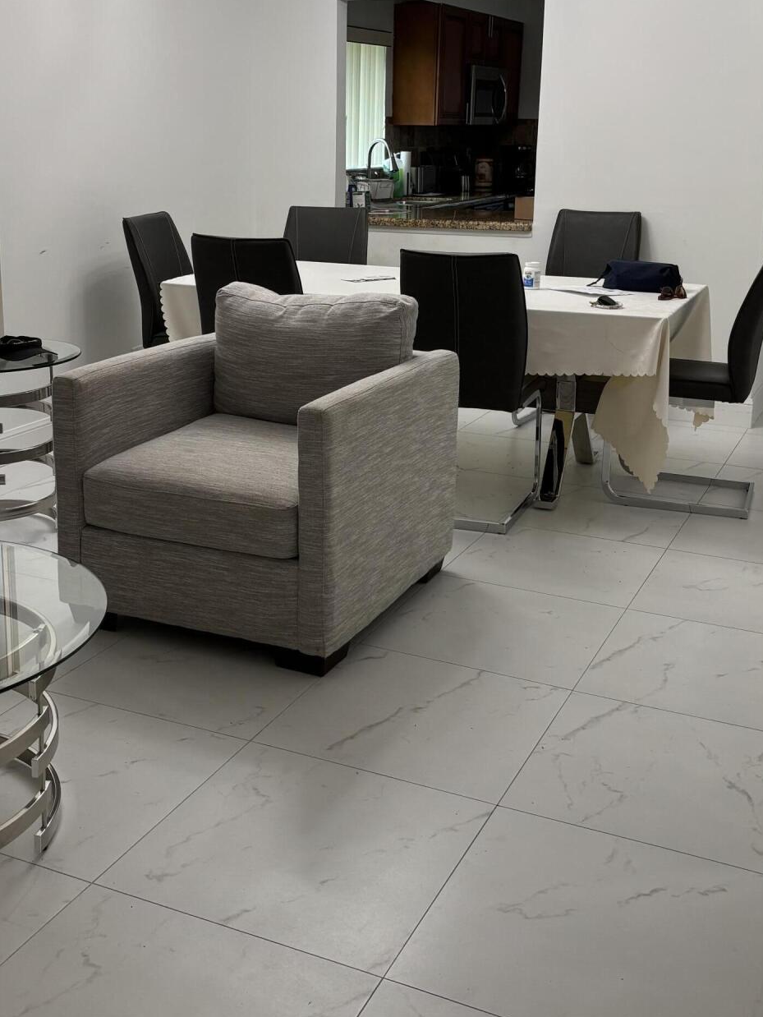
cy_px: 395
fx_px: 1234
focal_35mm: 42
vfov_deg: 44.5
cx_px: 365
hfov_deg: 34.4
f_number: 1.6
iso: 100
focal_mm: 5.96
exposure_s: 1/60
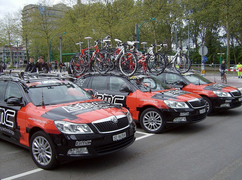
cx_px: 121
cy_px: 90
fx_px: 251
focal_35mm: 36
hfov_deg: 51.5
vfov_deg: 39.5
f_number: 4.7
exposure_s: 1/349
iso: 100
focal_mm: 6
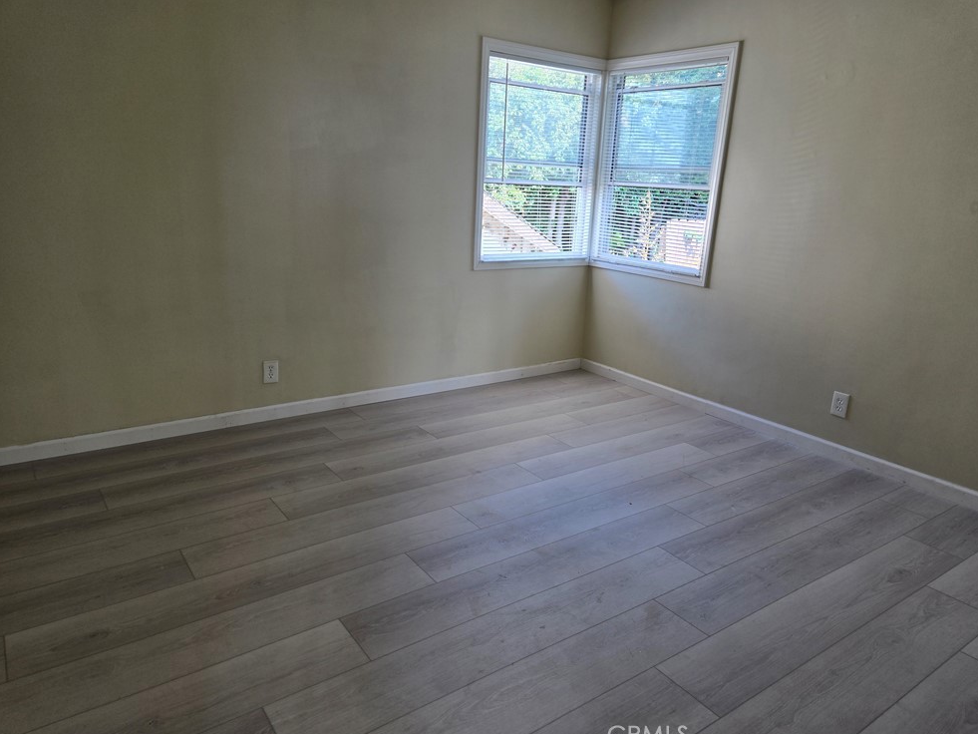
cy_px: 366
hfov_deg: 71.6
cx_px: 489
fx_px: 678
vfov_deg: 56.8
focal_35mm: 24
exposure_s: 1/180
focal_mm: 5.4
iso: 64
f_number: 1.8
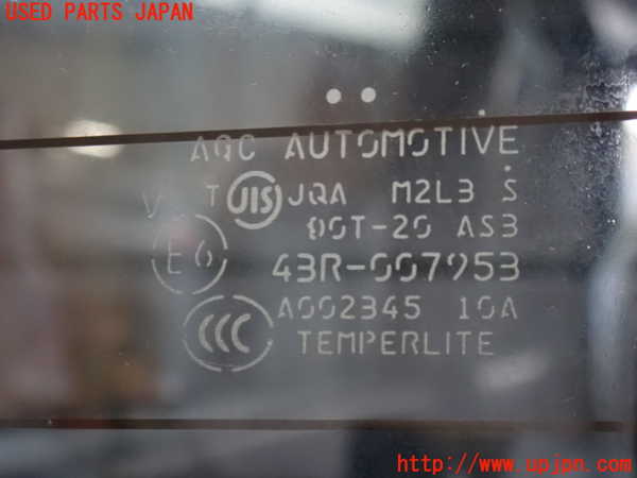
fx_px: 1840
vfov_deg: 14.8
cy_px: 239
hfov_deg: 19.6
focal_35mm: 100
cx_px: 318
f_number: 4.9
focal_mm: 18
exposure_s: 1/20
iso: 1600
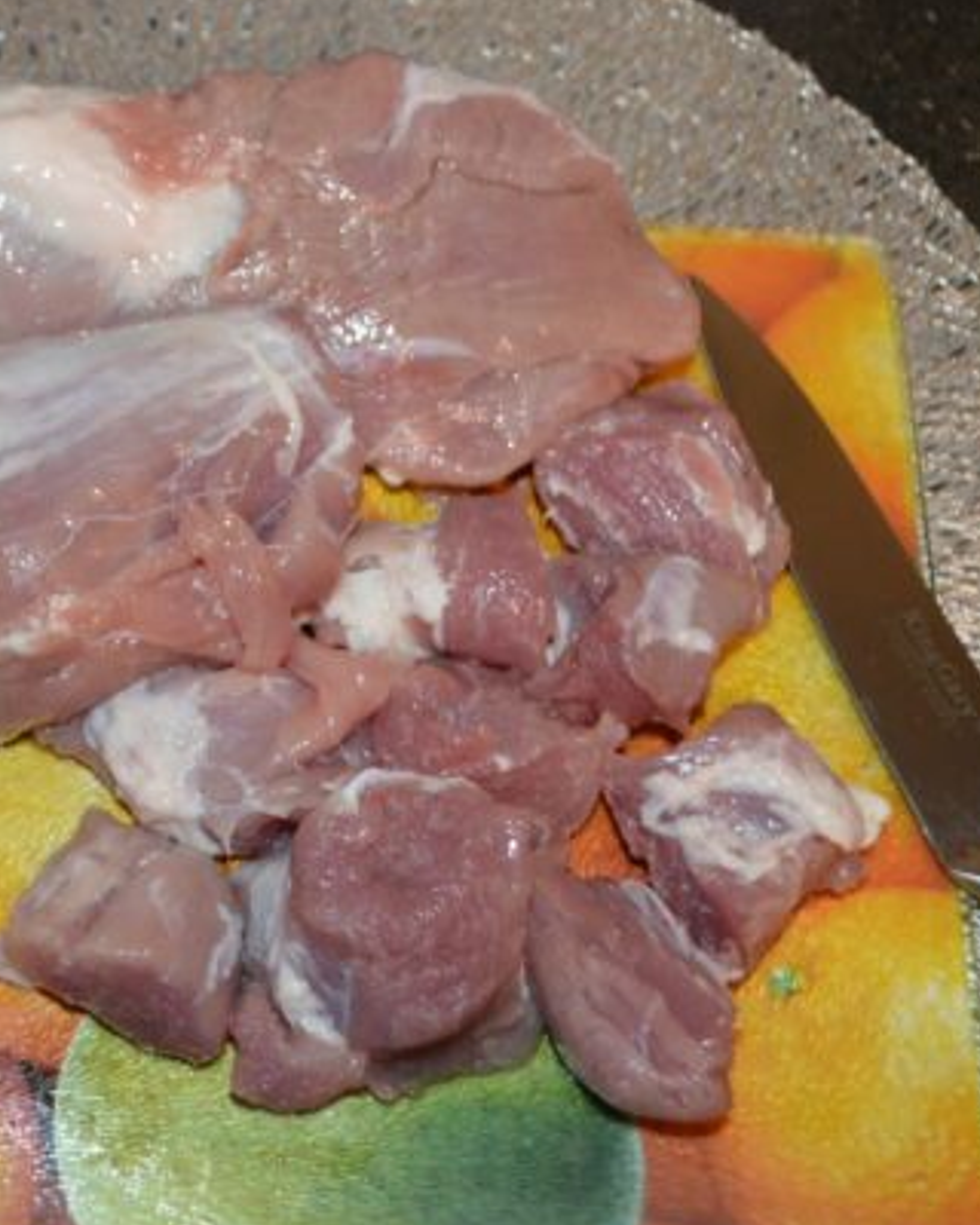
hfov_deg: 25.0
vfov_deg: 32.0
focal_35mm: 59
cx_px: 89
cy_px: 645
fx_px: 2139
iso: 1400
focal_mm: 24
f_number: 4
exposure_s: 1/60
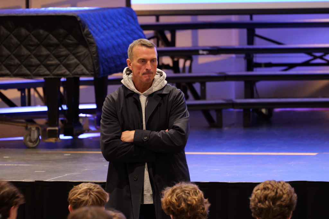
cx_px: 164
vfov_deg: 4.6
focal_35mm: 300
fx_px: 2742
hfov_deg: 6.9
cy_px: 110
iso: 6400
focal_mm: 300
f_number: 5.6
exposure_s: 1/15
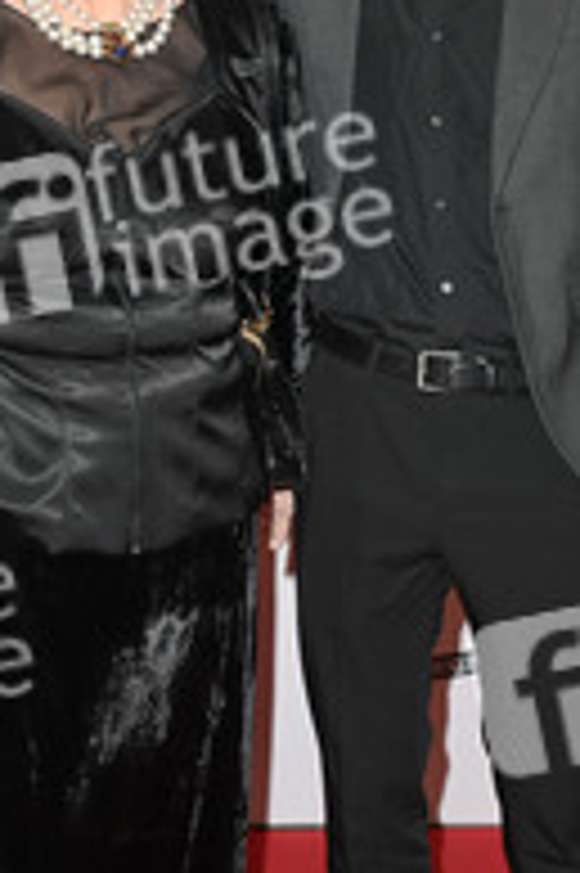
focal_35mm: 95
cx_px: 292
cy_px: 446
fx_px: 2300
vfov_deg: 21.5
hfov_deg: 14.4
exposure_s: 1/250
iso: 500
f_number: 6.3
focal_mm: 46
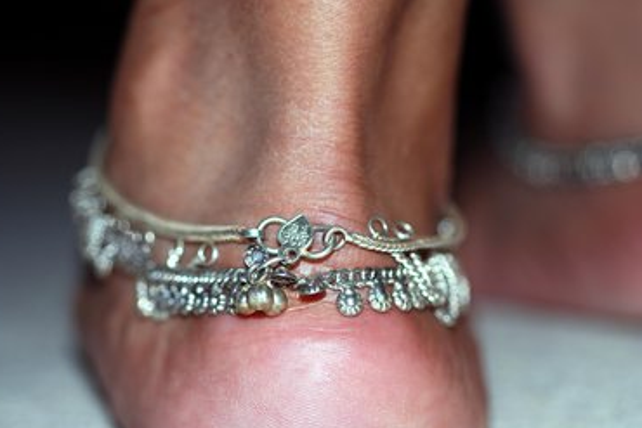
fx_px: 1677
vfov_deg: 14.6
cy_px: 222
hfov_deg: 21.7
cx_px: 311
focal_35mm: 94
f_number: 4
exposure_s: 1/125
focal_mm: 60
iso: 100
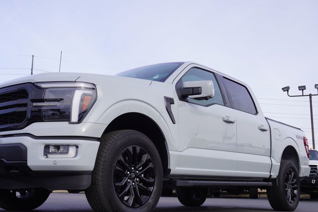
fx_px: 371
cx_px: 132
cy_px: 129
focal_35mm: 42
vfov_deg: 31.8
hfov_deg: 46.2
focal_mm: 22
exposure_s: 1/100
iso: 100
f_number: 8
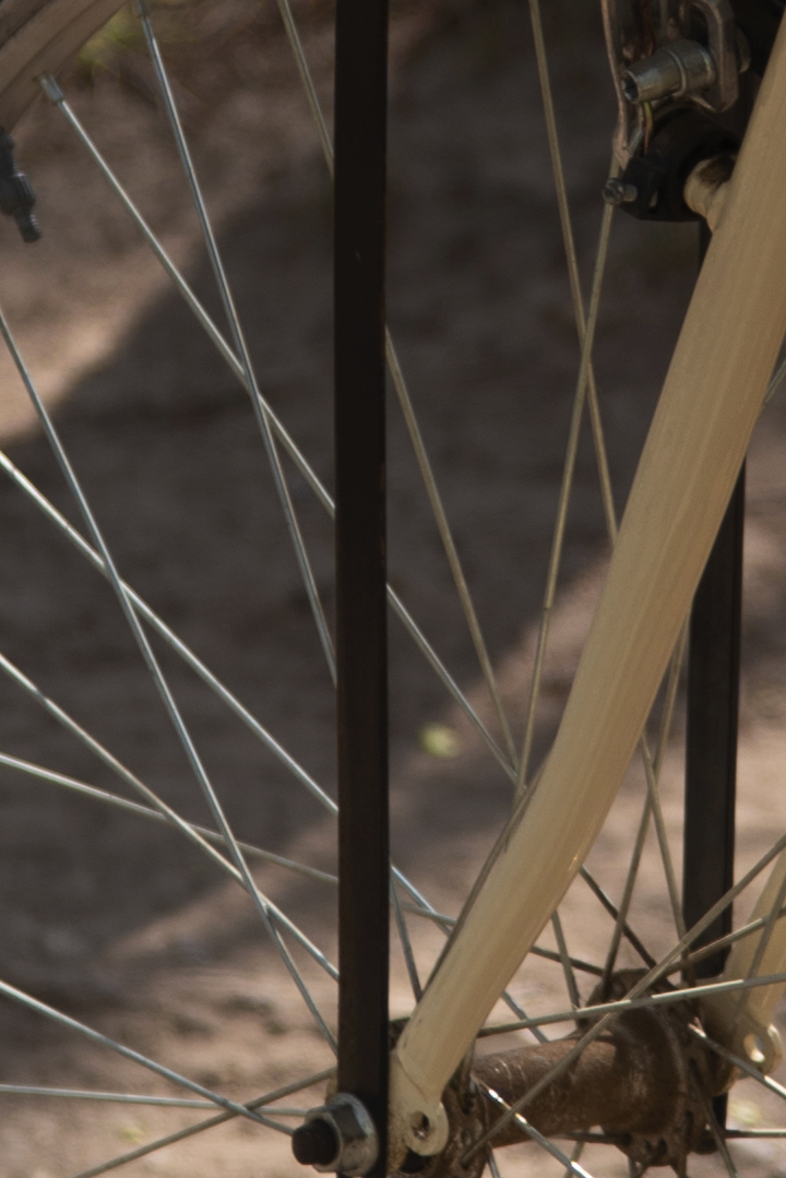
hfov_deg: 2.9
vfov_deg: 4.3
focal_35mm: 474
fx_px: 15512
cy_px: -155
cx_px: 700
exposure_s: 1/320
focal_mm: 85
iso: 100
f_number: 4
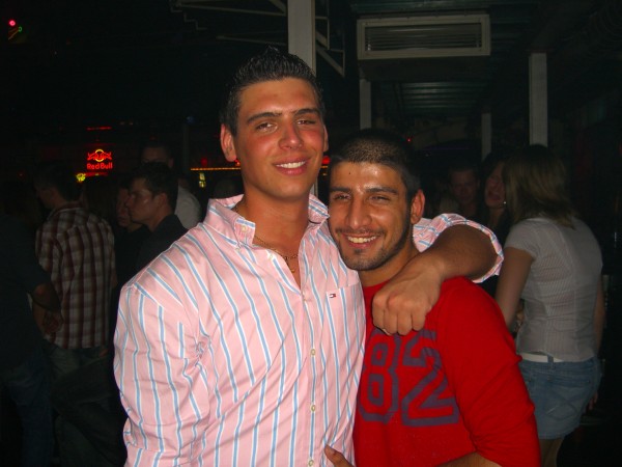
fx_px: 683
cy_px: 234
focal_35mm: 38
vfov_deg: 37.7
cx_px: 311
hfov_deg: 49.0
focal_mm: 7.9
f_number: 2.8
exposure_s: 1/60
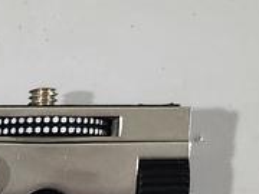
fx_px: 1279
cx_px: -272
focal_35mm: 171
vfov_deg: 7.9
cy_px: 504
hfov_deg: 10.5
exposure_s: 1/120
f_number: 1.8
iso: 400
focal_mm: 5
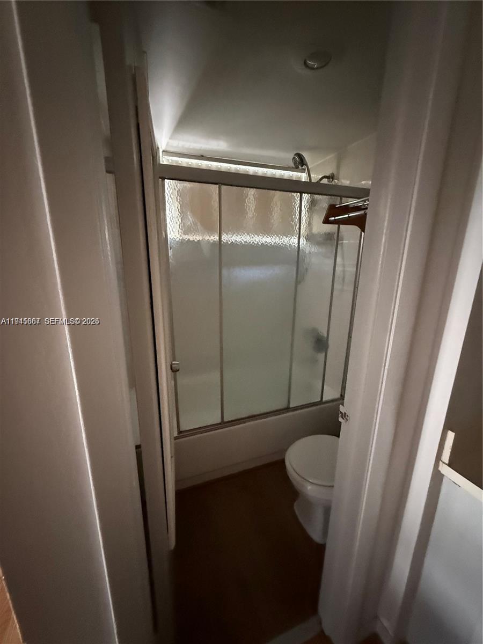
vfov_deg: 102.1
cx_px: 242
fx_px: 260
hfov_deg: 85.7
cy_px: 322
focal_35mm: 14
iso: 1600
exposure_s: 1/34
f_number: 2.2
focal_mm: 2.22
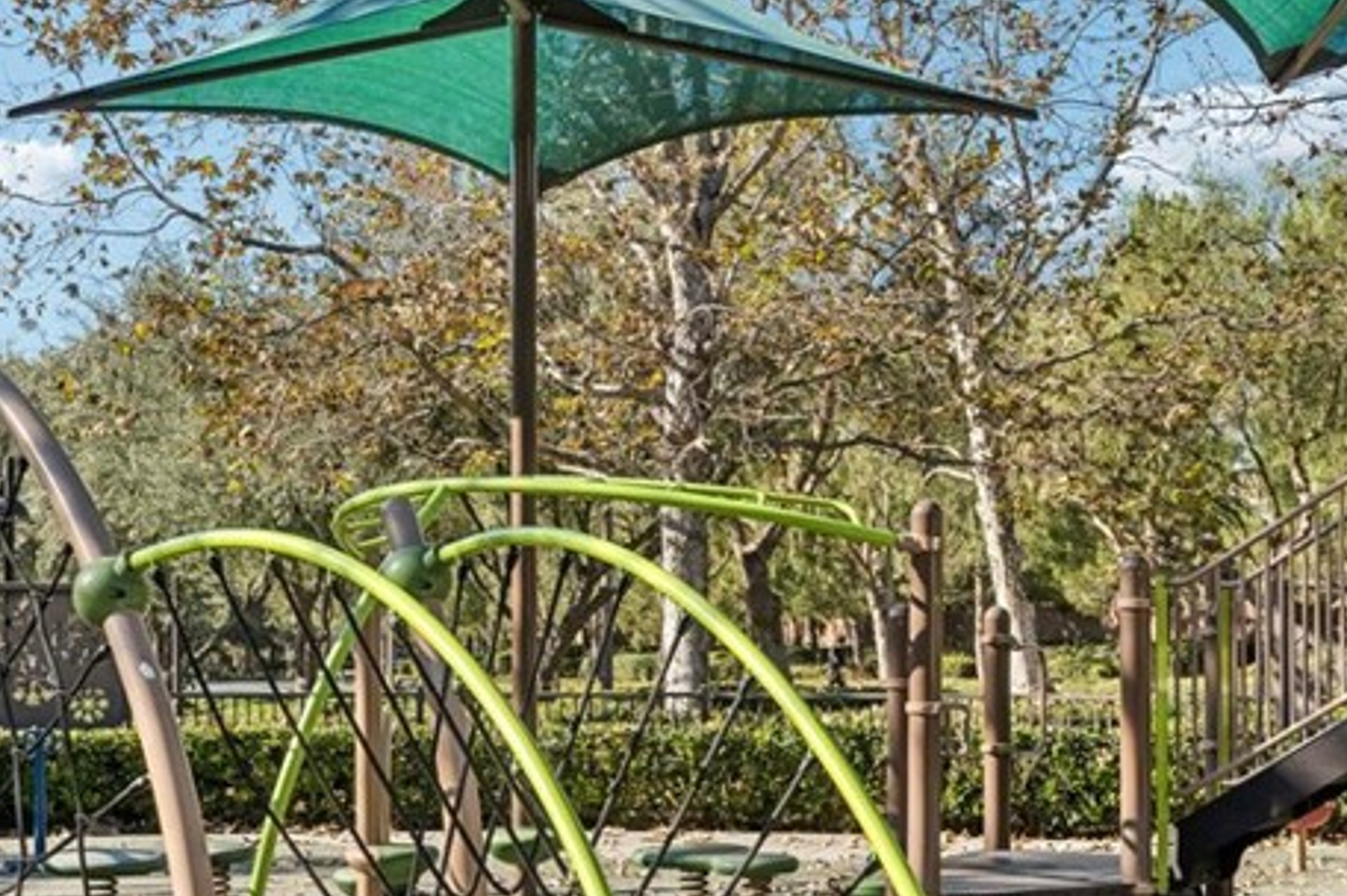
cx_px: 675
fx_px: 2430
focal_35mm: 65
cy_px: 572
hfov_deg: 31.0
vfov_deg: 20.8
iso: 100
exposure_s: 1/200
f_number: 8
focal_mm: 29
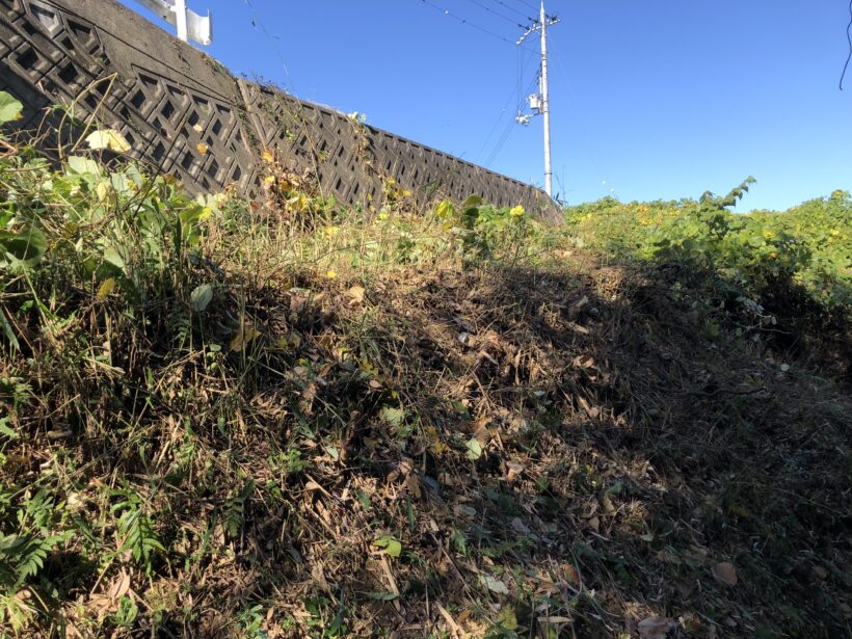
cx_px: 426
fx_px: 689
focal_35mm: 28
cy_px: 320
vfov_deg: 49.7
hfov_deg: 63.4
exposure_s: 1/759
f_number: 1.8
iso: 20
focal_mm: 3.99
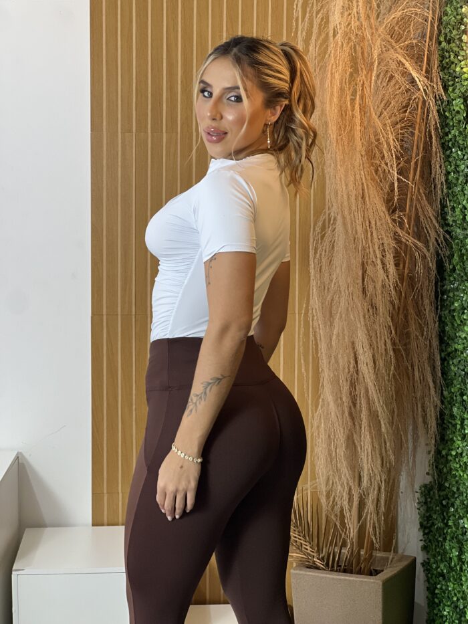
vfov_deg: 25.3
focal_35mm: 77
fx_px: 1388
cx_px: 234
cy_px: 312
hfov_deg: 19.1
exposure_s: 1/120
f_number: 2.8
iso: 160
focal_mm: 9
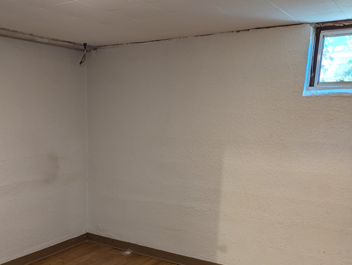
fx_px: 397
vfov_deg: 35.9
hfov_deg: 46.9
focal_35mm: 39
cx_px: 112
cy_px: 205
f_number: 1.85
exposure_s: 1/24
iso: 505
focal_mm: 6.81
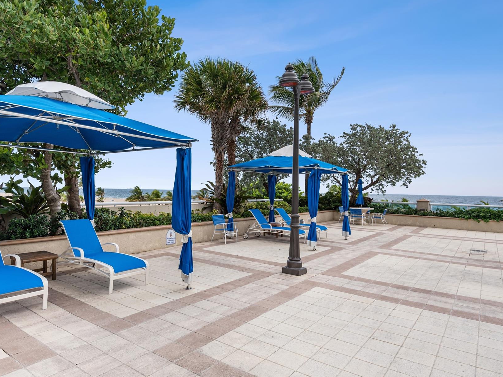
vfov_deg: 58.9
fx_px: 334
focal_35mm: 23
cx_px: 205
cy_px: 186
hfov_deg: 73.2
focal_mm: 19
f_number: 8
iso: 250
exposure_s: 1/400
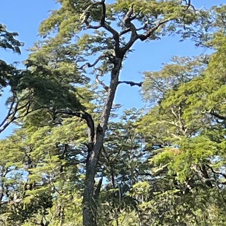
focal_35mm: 211
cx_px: -379
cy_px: 341
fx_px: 1559
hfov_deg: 7.5
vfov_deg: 8.1
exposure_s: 1/1252
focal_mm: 5.1
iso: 50
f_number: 1.6
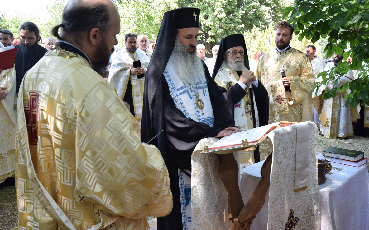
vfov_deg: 40.6
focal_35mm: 31
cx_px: 186
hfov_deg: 61.2
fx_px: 312
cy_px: 107
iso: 400
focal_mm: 20
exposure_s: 1/100
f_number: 5.6
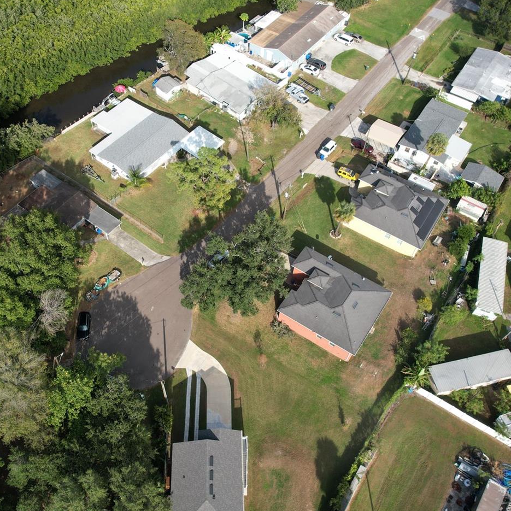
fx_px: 534
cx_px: 205
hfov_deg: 50.8
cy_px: 255
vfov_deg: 51.1
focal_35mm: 32
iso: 100
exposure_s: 1/1500
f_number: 2.8
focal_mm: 8.38
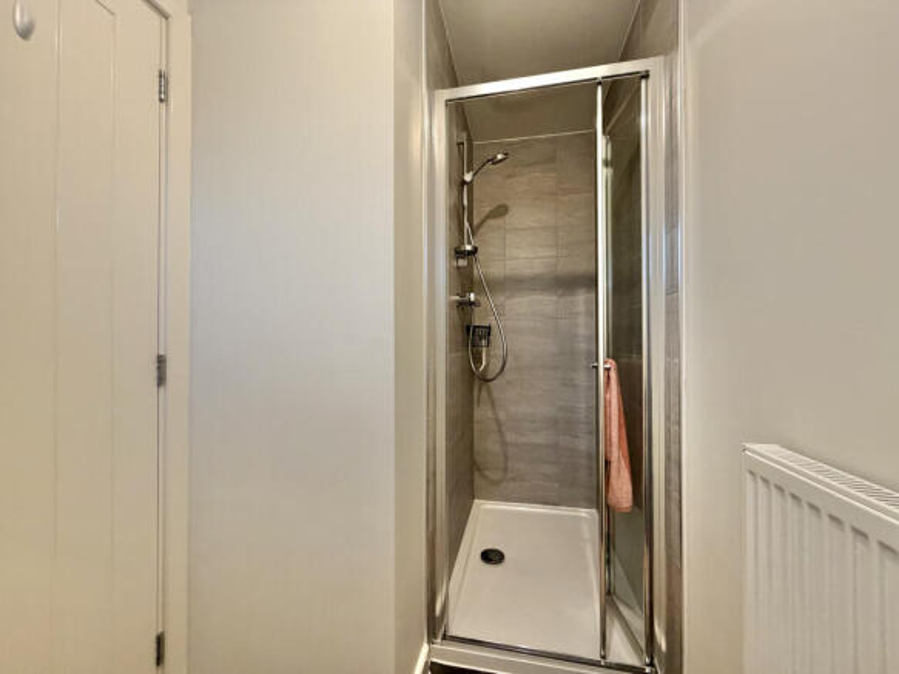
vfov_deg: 85.7
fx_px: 364
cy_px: 337
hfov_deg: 102.1
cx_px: 450
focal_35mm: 14
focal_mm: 2.22
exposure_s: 1/60
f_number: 2.2
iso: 400
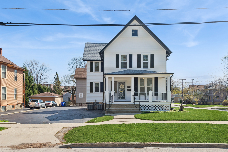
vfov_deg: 43.6
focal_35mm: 30
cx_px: 114
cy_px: 76
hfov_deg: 61.9
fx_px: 190
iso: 400
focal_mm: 30
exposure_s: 1/320
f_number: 11
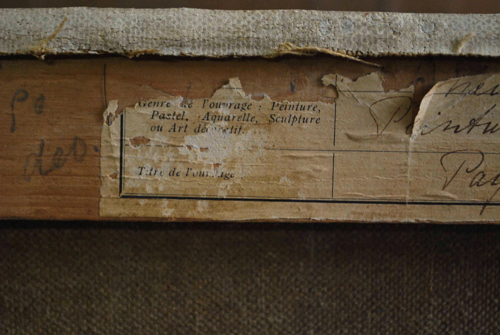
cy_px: 168
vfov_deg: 16.6
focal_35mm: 82
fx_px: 1147
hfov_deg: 24.6
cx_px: 250
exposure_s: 1/30
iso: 1250
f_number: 5.6
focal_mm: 55
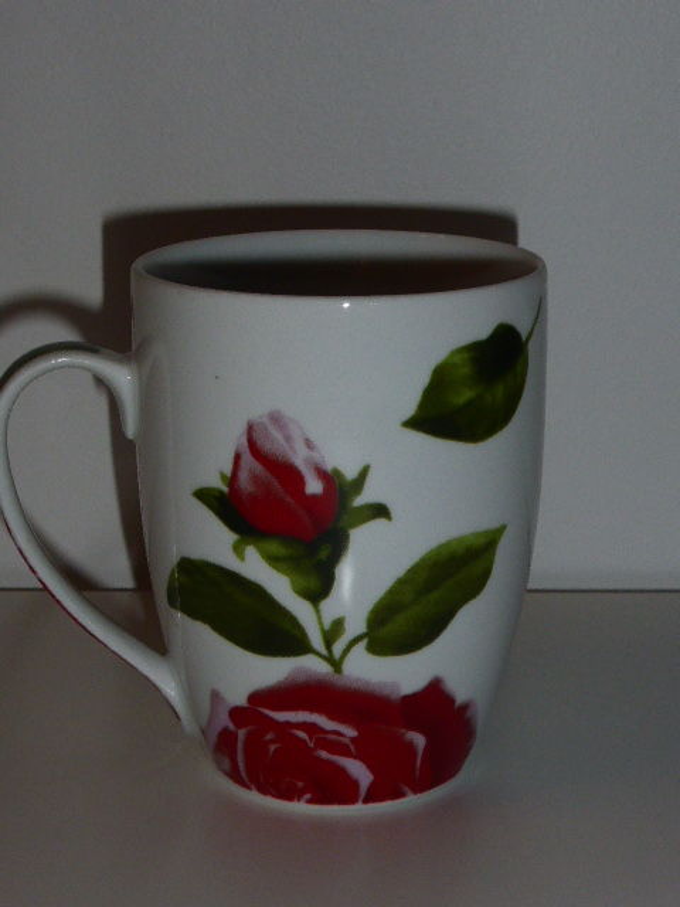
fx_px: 1807
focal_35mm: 69
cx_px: 340
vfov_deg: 28.2
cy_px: 454
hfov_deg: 21.3
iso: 320
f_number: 4.9
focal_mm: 11.7
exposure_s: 1/250
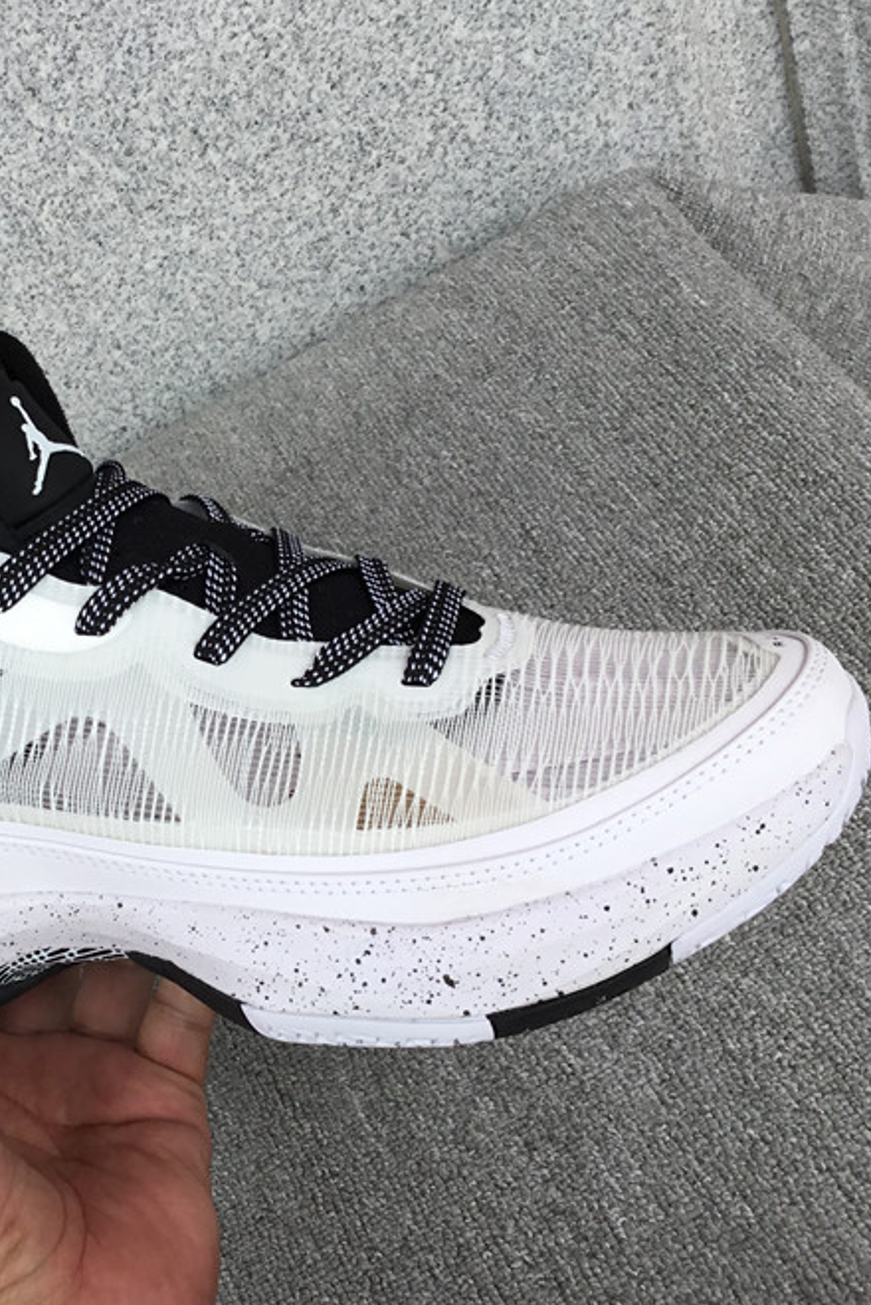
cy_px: 645
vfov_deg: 44.5
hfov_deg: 29.9
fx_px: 1595
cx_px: 186
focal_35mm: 44
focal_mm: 3.3
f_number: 2.4
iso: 25
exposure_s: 1/382
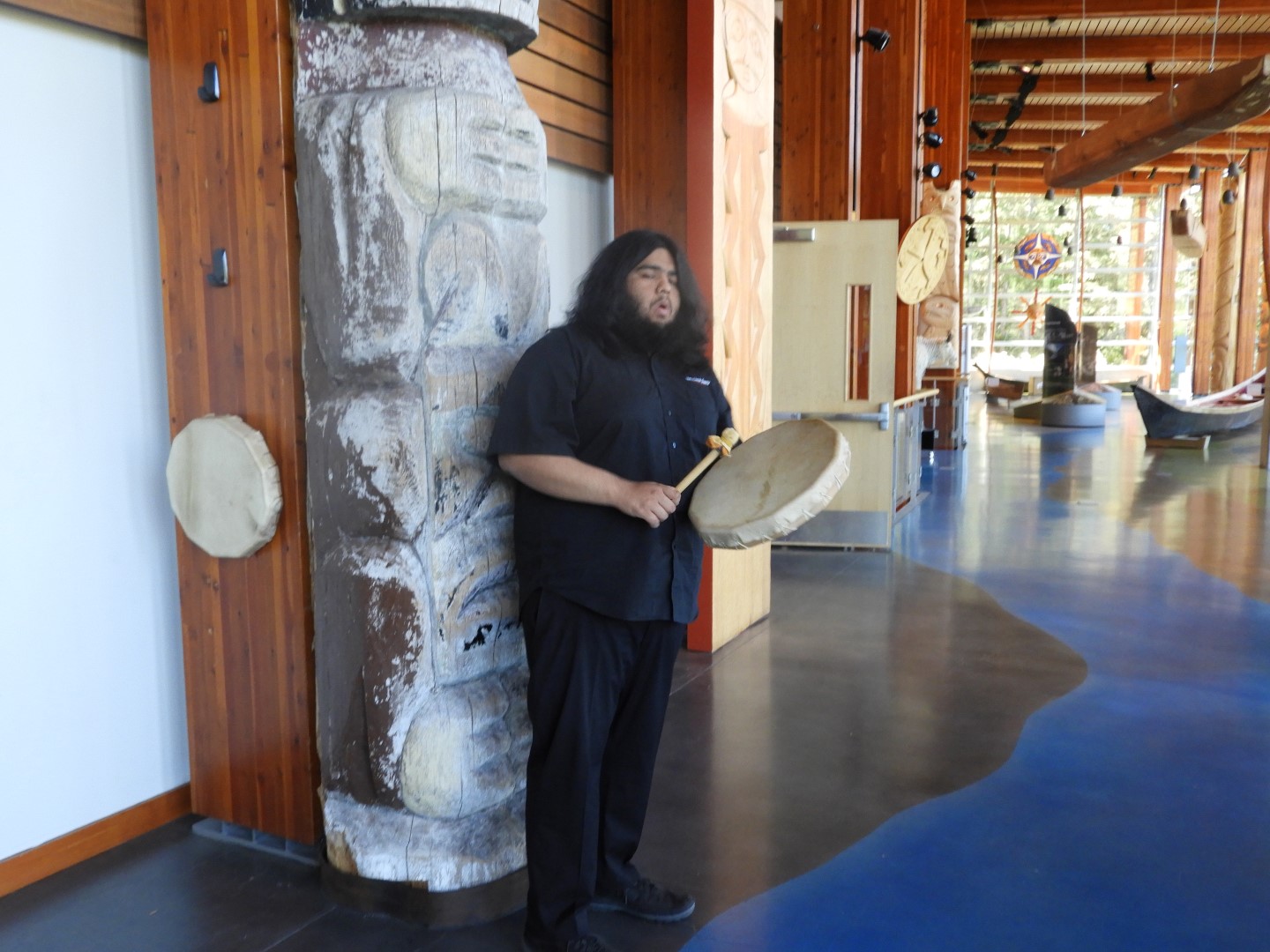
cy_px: 476
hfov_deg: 60.0
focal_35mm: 30
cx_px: 635
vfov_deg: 46.8
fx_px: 1101
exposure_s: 1/30
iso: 280
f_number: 3.5
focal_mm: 5.4
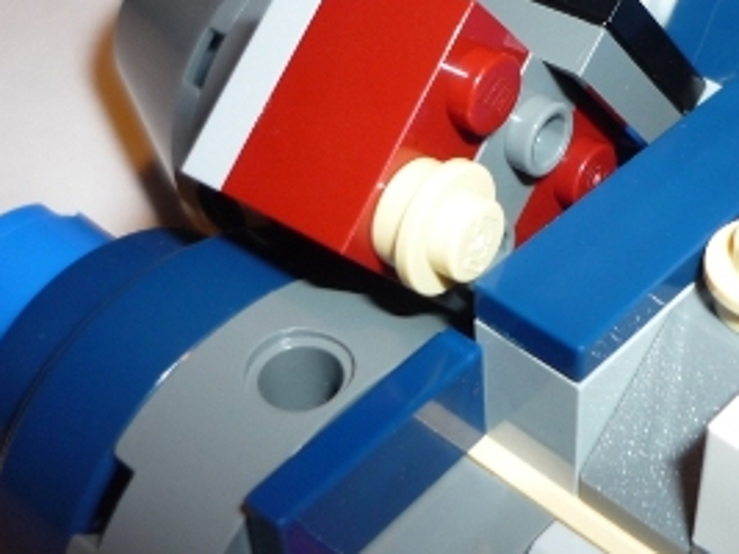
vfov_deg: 22.1
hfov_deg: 28.9
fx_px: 1408
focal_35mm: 66
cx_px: 563
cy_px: 155
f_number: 2.8
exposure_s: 1/30
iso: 100
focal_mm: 5.5
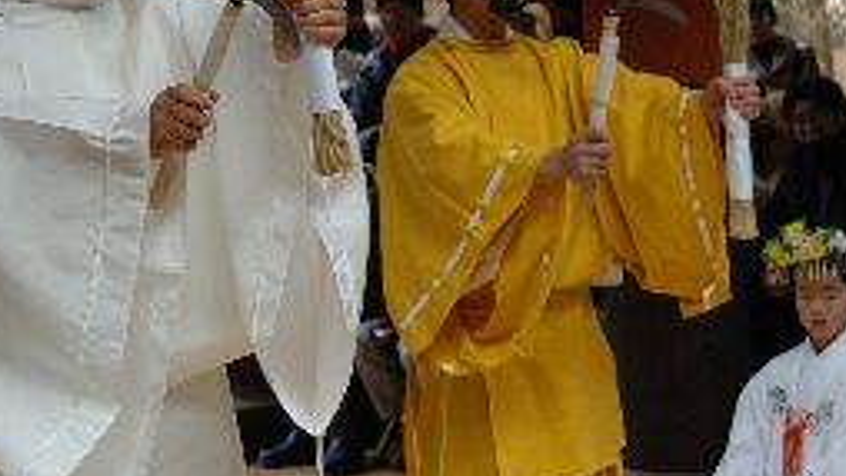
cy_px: 78
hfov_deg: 25.3
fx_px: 1885
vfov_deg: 14.3
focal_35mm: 84
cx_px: 376
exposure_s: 1/125
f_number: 3.2
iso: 320
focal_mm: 34
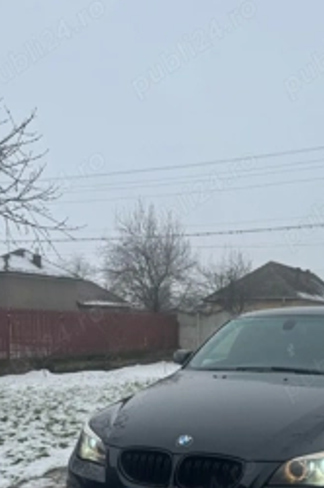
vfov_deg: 46.5
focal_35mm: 40
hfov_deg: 32.8
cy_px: 375
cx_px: 232
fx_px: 541
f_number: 1.78
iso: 80
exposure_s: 1/1923
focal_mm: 6.76
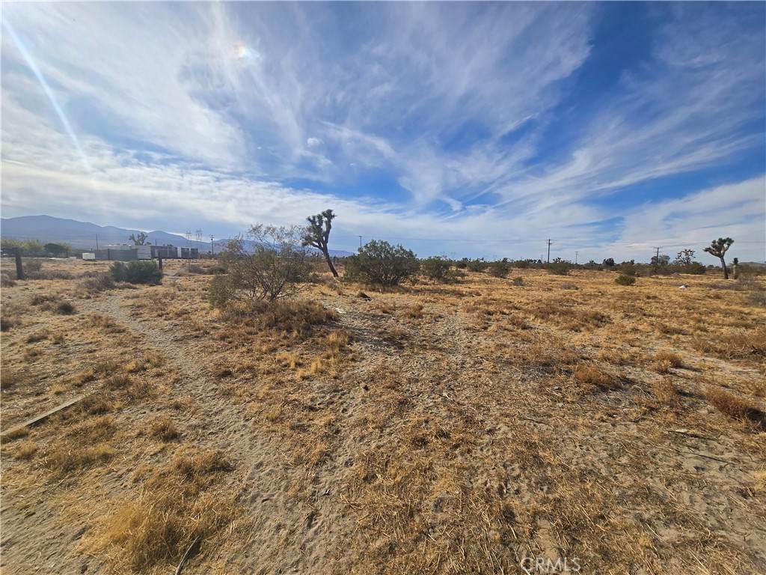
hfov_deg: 106.2
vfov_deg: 89.9
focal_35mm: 13
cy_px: 288
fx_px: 288
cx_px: 383
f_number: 2.2
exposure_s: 1/5638
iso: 50
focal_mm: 2.2
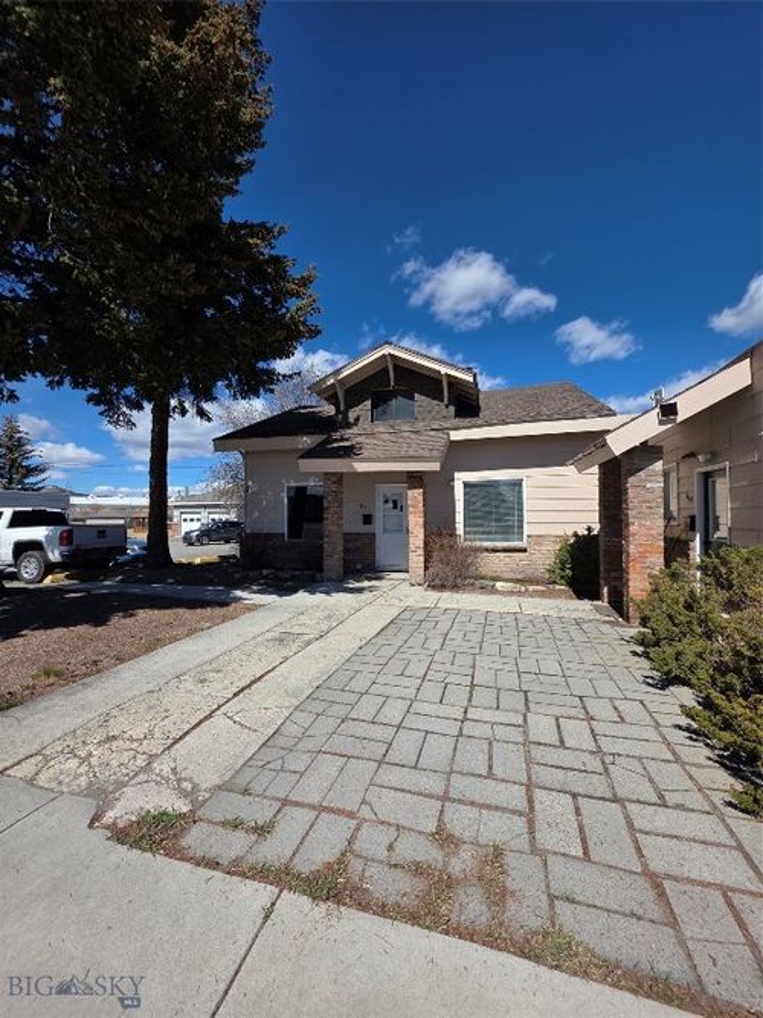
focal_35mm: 13
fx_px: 382
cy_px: 509
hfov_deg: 89.9
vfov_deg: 106.2
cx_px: 382
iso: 40
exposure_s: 1/2905
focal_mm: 2.2
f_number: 1.9
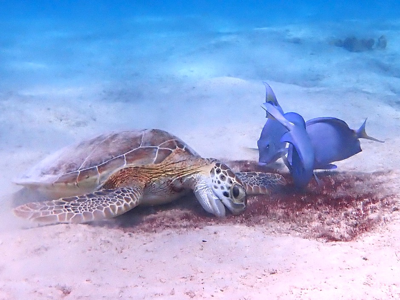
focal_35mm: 25
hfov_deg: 69.4
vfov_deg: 54.9
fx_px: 289
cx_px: 200
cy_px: 150
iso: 100
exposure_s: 1/640
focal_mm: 4.5
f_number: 8
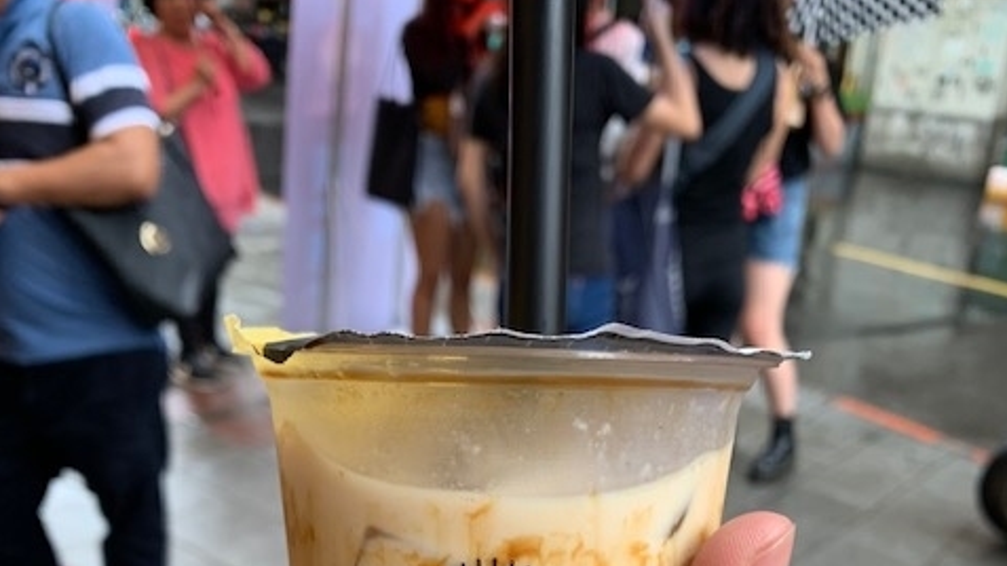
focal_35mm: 38
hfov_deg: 52.8
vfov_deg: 28.4
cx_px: 505
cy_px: 617
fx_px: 1014
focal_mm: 4.25
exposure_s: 1/60
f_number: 1.8
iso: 64
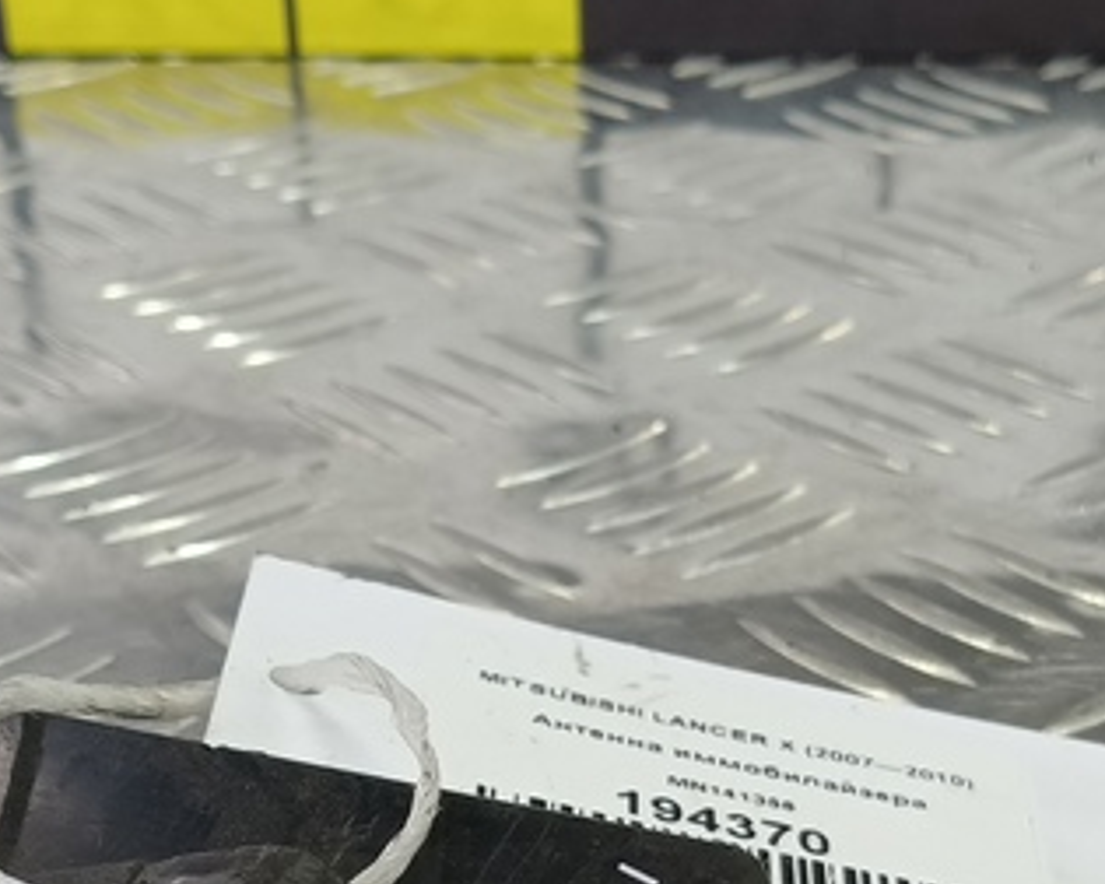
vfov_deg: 19.3
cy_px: 1168
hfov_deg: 26.0
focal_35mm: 73
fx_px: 2387
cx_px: 677
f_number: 1.6
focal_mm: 4.11
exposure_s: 1/50
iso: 127
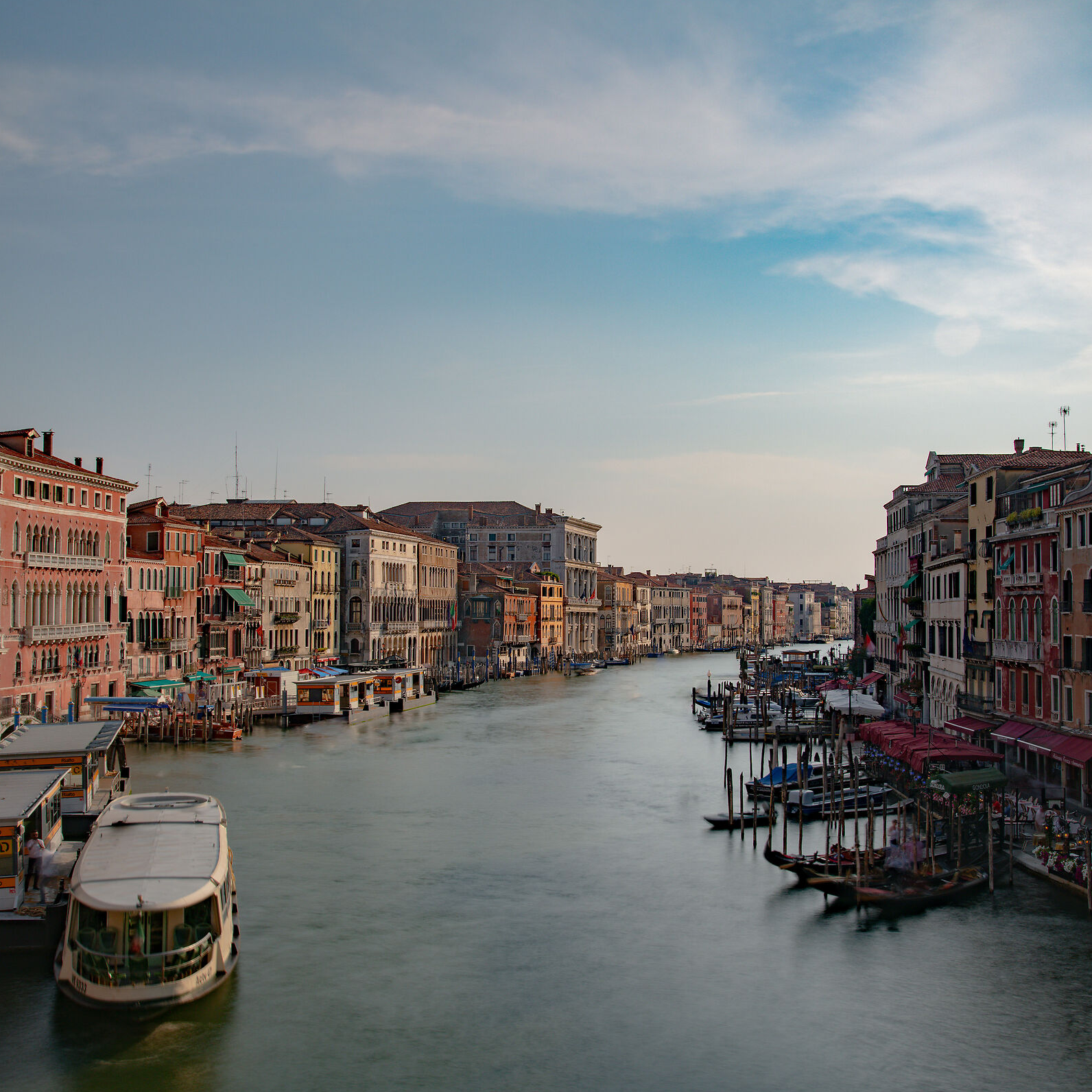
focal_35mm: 41
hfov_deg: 40.9
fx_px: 1463
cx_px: 560
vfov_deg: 40.9
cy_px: 545
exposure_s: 4
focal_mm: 32
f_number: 9
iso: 100
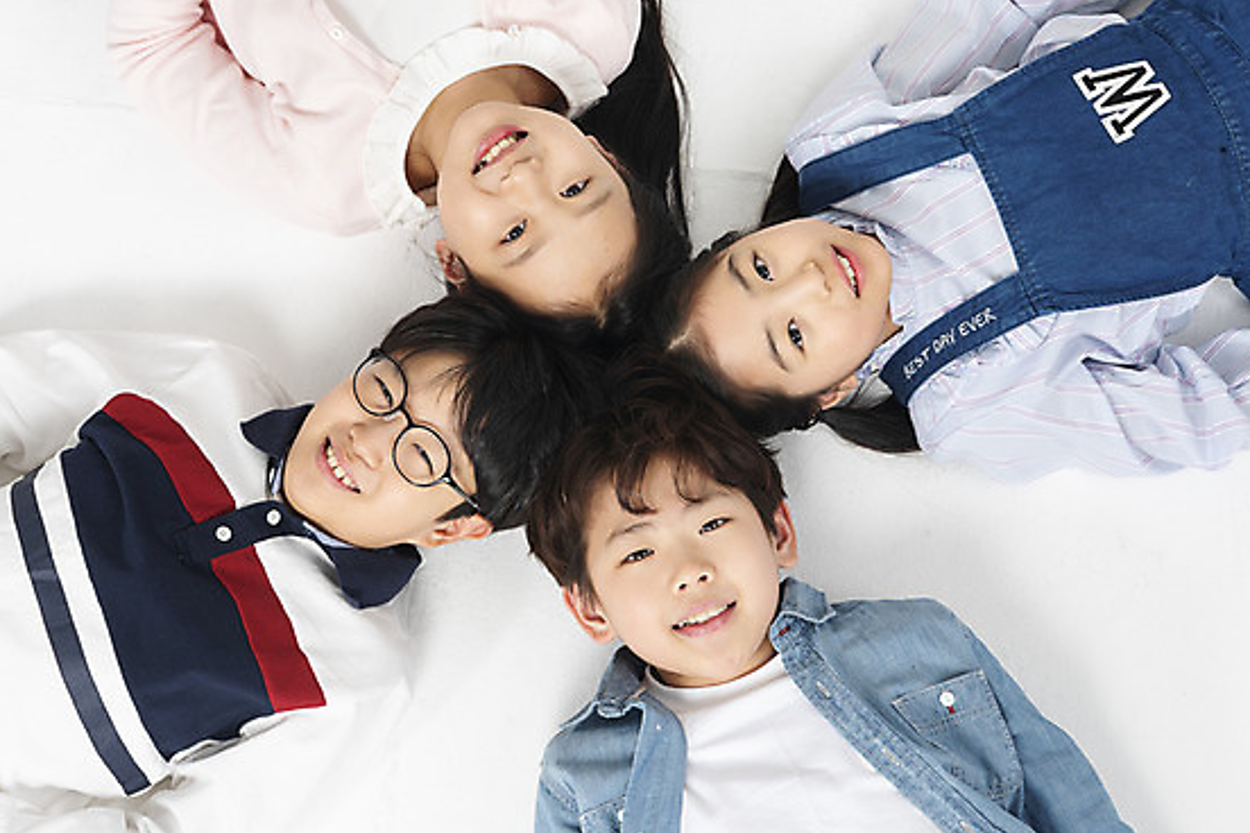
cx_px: 615
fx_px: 2639
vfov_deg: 17.9
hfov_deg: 26.7
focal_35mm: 76
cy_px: 385
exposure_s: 1/125
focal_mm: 70
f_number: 16
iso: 100
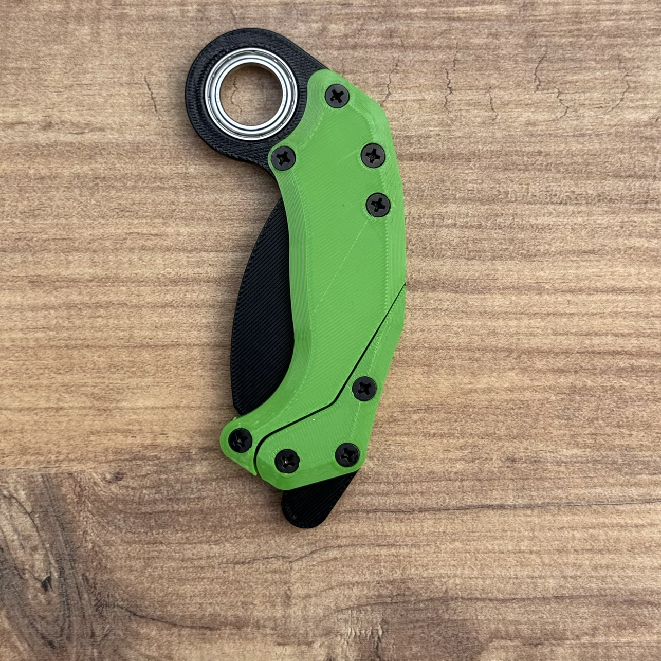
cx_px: 315
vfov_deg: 26.1
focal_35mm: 66
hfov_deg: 26.1
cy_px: 269
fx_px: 1426
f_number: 1.78
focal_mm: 6.76
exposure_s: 1/980
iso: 64
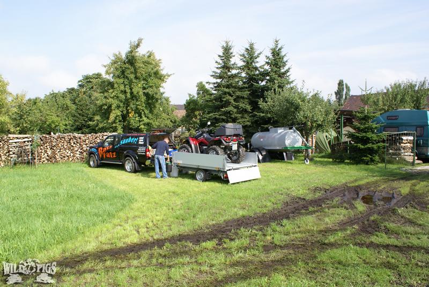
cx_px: 214
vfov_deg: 48.1
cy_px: 144
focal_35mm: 27
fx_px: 322
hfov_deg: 67.3
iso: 100
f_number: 10
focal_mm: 18
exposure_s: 1/125
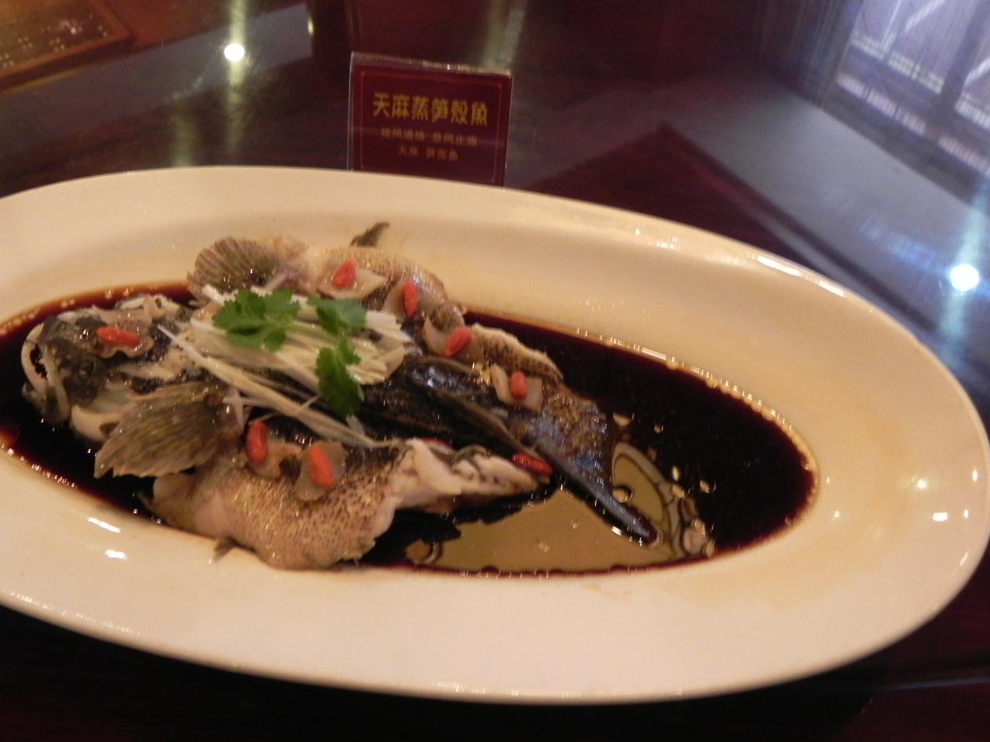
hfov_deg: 55.2
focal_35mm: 33
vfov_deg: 42.9
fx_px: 944
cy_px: 389
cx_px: 440
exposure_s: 1/30
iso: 391
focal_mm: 4.6
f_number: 2.8
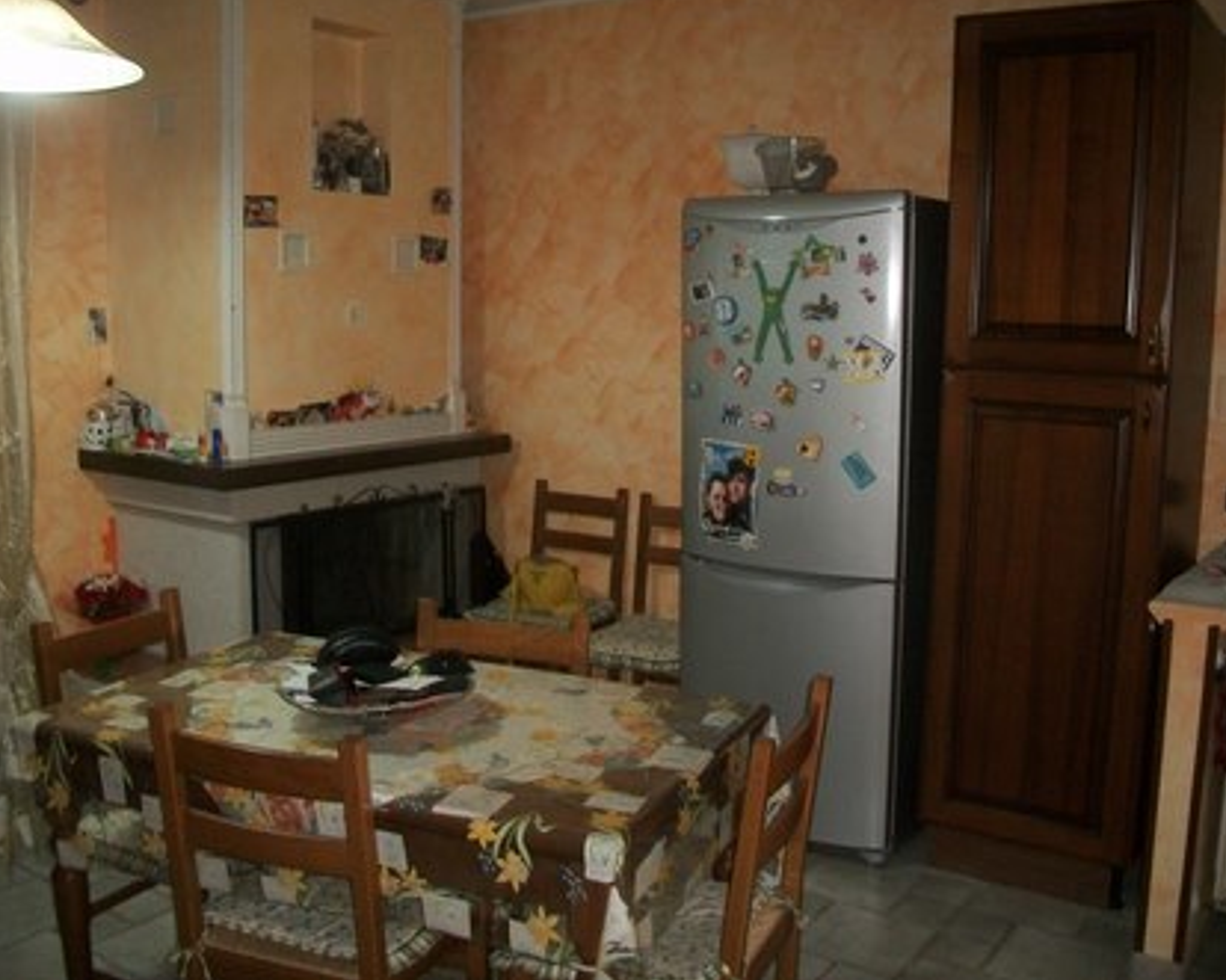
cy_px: 483
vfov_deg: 43.3
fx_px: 1233
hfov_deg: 52.8
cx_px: 654
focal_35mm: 34
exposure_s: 1/30
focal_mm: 5.7
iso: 240
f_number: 2.9
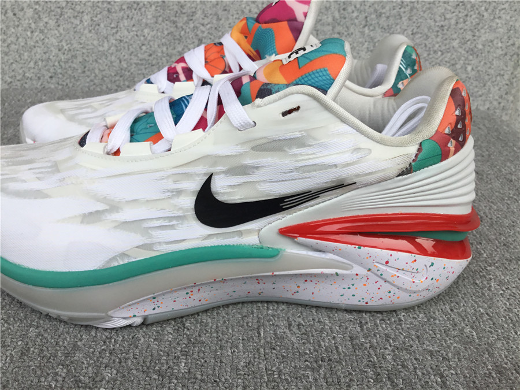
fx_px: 466
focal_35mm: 31
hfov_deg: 58.4
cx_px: 260
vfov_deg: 45.4
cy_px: 195
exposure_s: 1/536
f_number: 2.4
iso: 25
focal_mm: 3.3
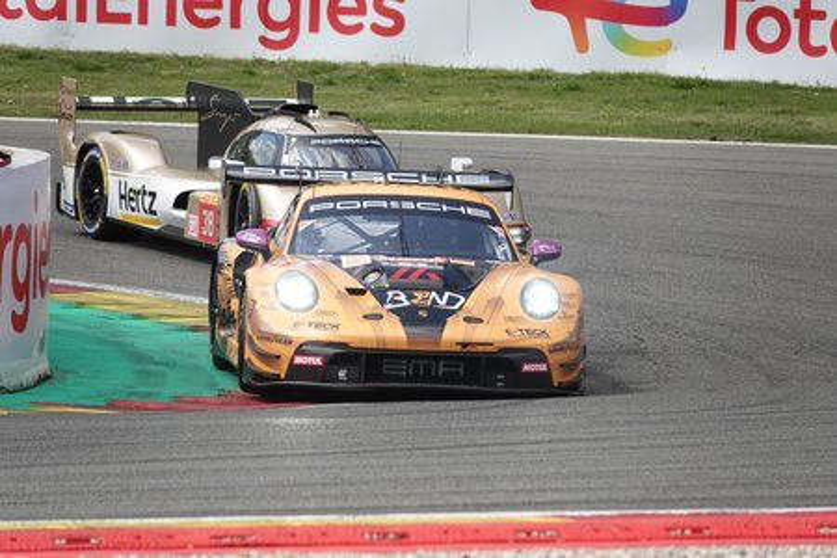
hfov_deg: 5.9
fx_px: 8160
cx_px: 418
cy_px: 279
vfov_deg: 3.9
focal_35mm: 351
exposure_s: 1/800
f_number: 4
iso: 160
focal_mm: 128.59
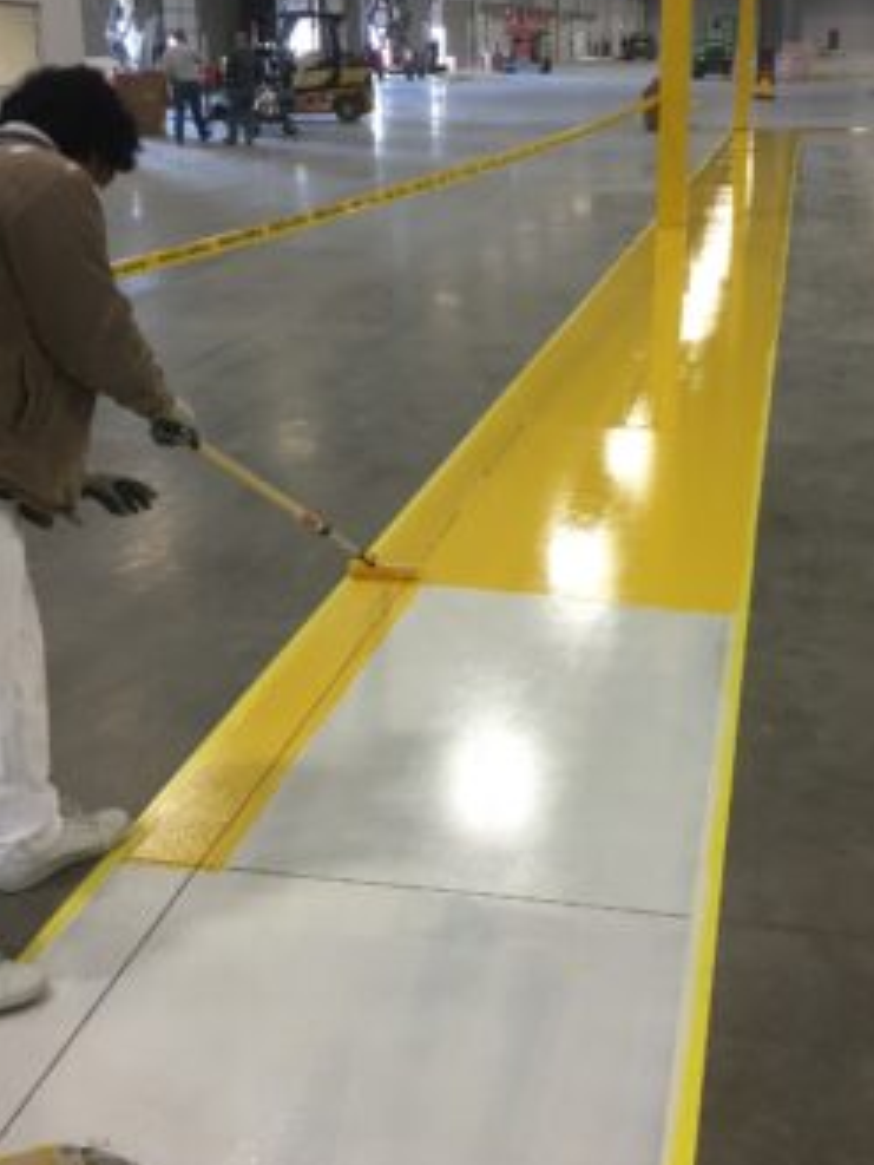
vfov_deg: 42.8
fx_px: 1480
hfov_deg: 32.9
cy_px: 487
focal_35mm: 44
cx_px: 488
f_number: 2.2
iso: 64
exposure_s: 1/30
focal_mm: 4.15
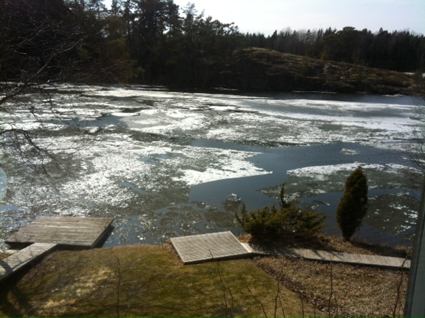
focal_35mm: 35
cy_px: 159
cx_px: 212
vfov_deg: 40.6
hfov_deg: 52.7
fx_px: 429
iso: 80
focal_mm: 3.85
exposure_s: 1/1588
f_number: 2.8
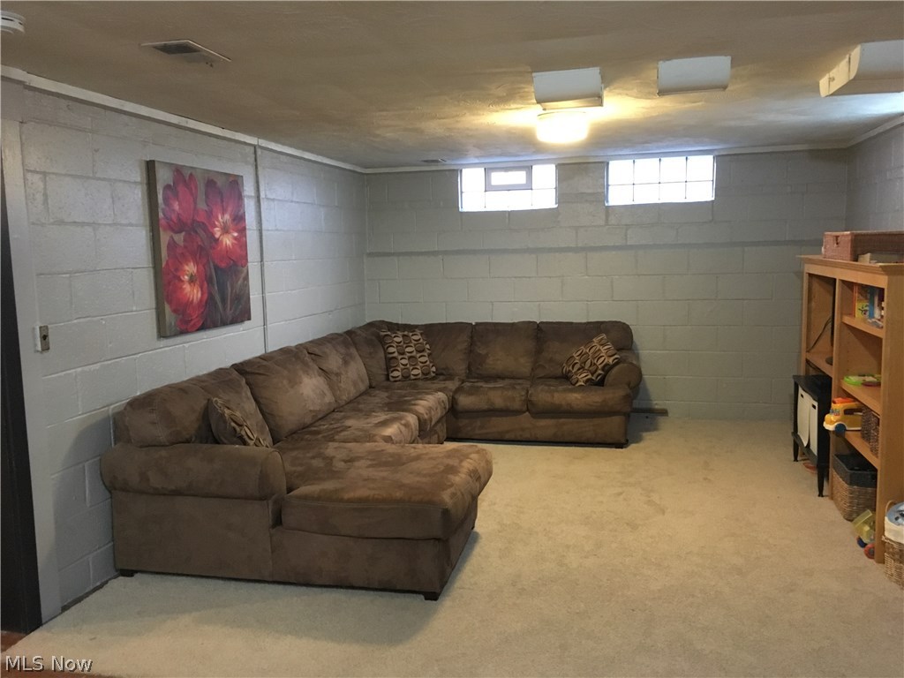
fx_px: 757
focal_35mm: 29
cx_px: 452
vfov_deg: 48.2
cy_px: 339
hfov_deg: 61.7
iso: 320
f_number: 2.2
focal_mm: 4.15
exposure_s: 1/15
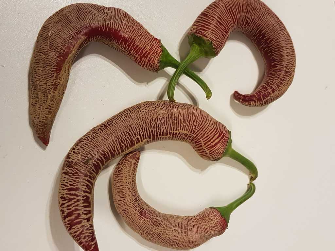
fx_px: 252
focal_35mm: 26
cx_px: 168
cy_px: 126
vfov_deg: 53.1
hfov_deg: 67.3
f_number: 1.7
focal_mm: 4.2
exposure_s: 1/50
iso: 125
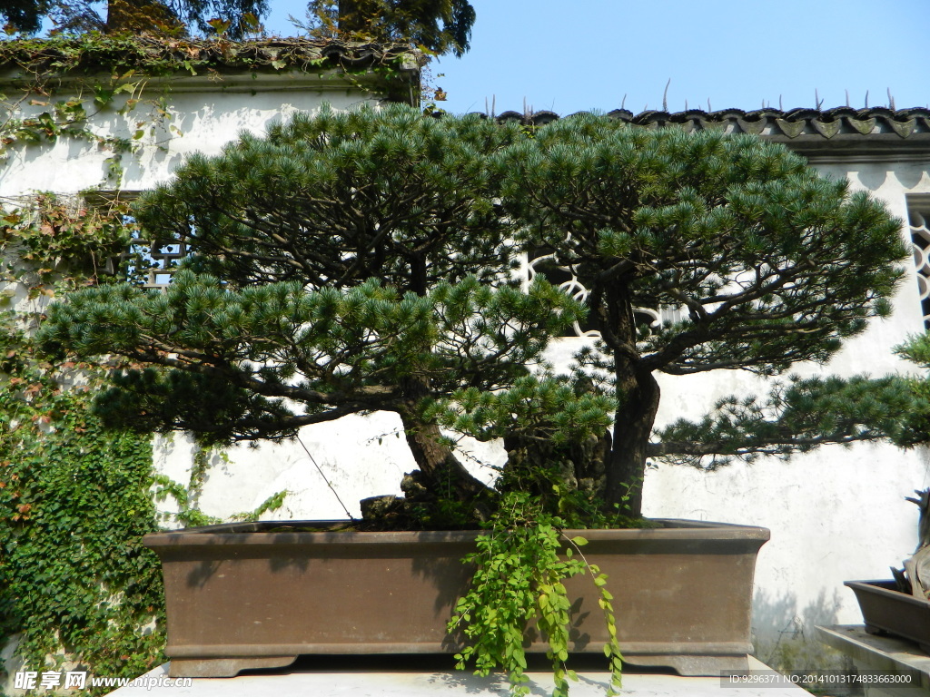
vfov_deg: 54.9
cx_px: 465
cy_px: 348
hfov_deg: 69.4
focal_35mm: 25
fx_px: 672
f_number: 3.1
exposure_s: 1/640
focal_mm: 4.5
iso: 80
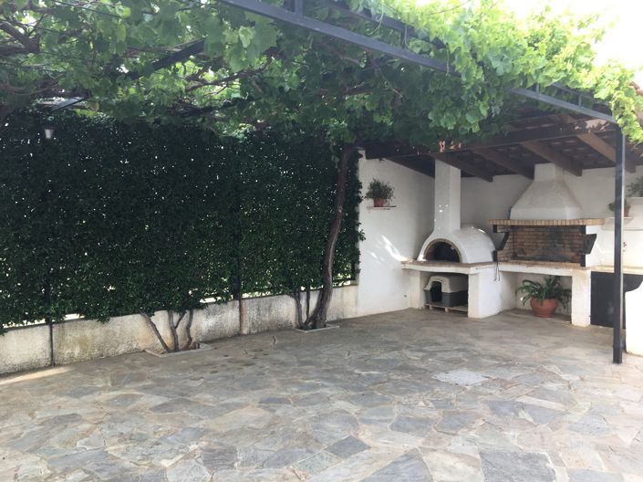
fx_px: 538
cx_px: 322
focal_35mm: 29
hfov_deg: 61.7
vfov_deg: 48.2
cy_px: 241
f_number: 2.2
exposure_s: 1/117
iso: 25
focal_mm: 4.15
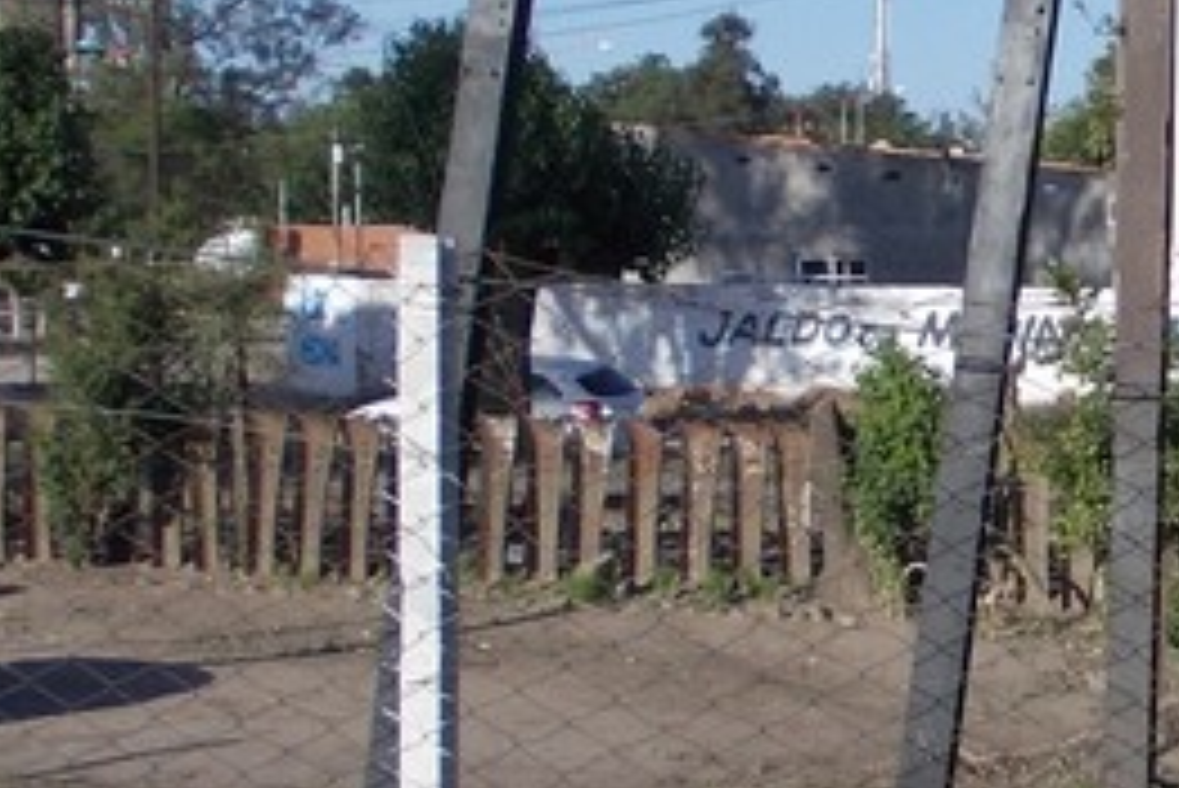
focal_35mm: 85
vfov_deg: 16.1
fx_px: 2785
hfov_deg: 22.6
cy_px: 513
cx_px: 1287
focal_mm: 4
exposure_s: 1/400
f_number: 5.4
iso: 80
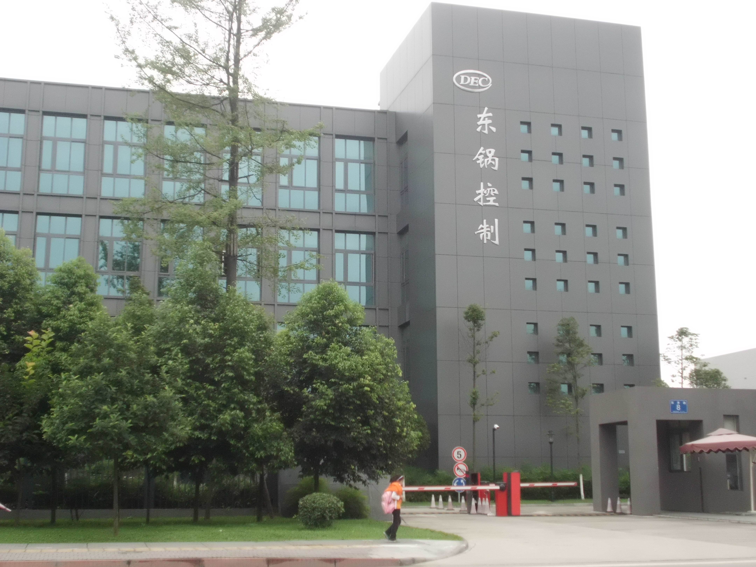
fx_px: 1092
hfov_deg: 38.2
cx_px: 378
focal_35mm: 50
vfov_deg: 29.1
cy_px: 284
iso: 400
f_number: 4.5
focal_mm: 9
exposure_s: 1/100
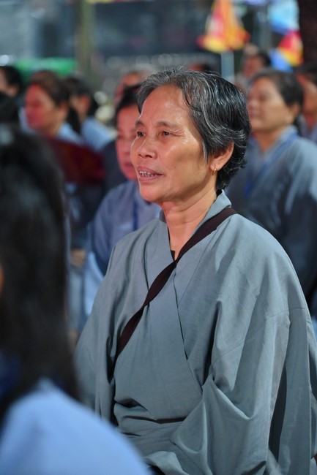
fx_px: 1586
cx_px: 158
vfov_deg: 17.1
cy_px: 238
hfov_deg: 11.4
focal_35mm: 120
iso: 3200
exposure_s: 1/60
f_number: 4
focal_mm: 120
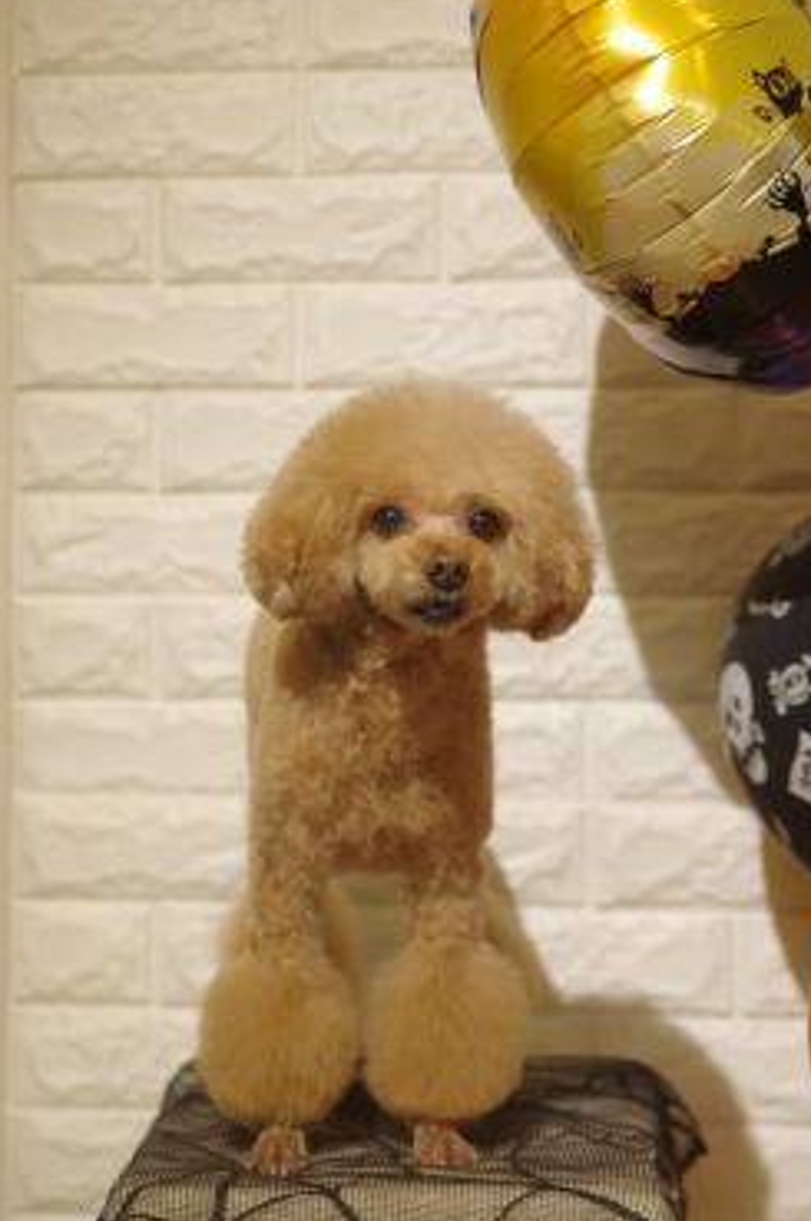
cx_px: 437
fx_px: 3456
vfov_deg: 20.0
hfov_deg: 13.4
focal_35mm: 102
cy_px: 619
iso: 320
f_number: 2.8
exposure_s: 1/125
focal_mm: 63
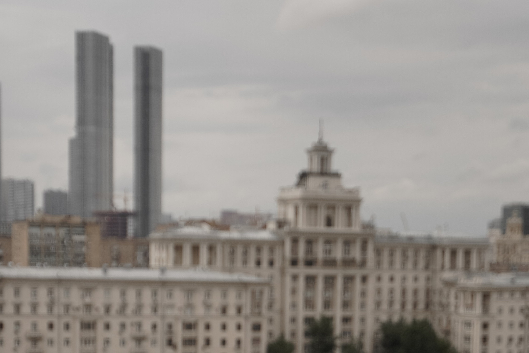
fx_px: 1425
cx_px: 252
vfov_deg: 13.7
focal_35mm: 97
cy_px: 438
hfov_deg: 21.0
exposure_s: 1/4000
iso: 125
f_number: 2.8
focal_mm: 54
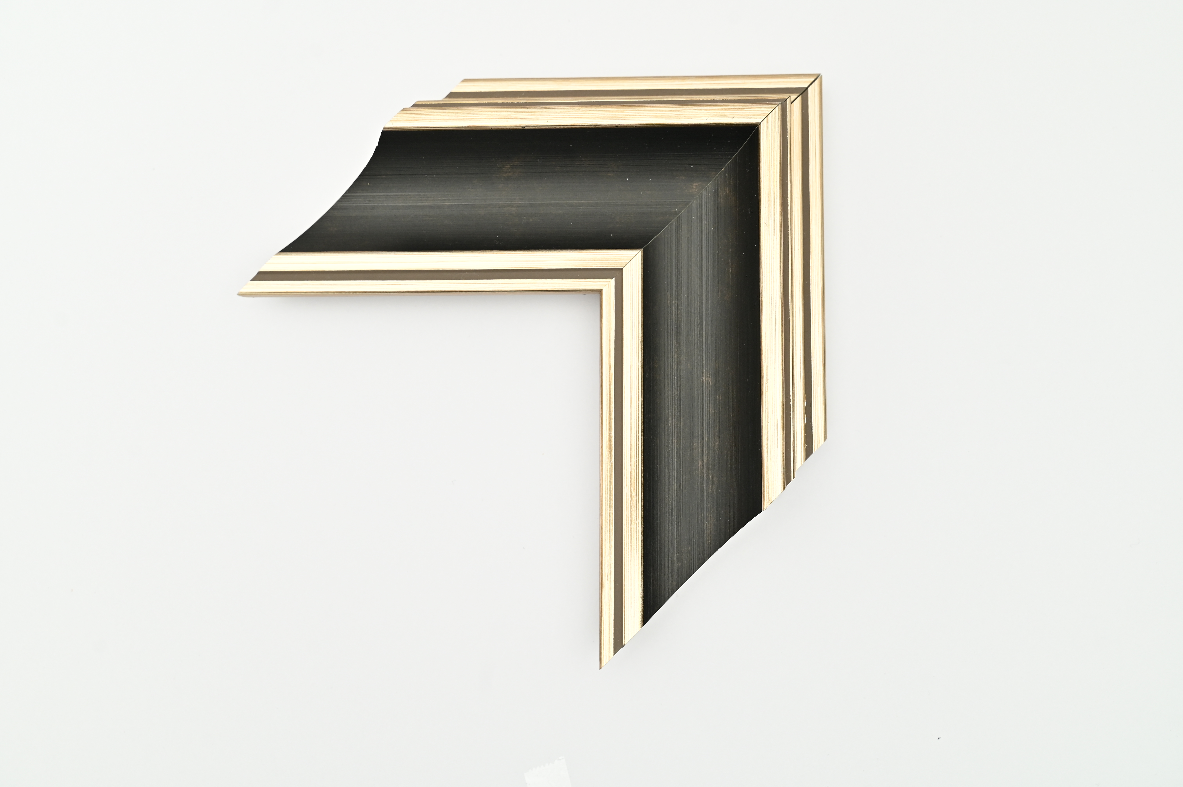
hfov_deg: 54.5
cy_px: 394
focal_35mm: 35
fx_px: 1149
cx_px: 592
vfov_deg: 37.8
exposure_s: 1/200
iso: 640
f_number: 6.3
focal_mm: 35
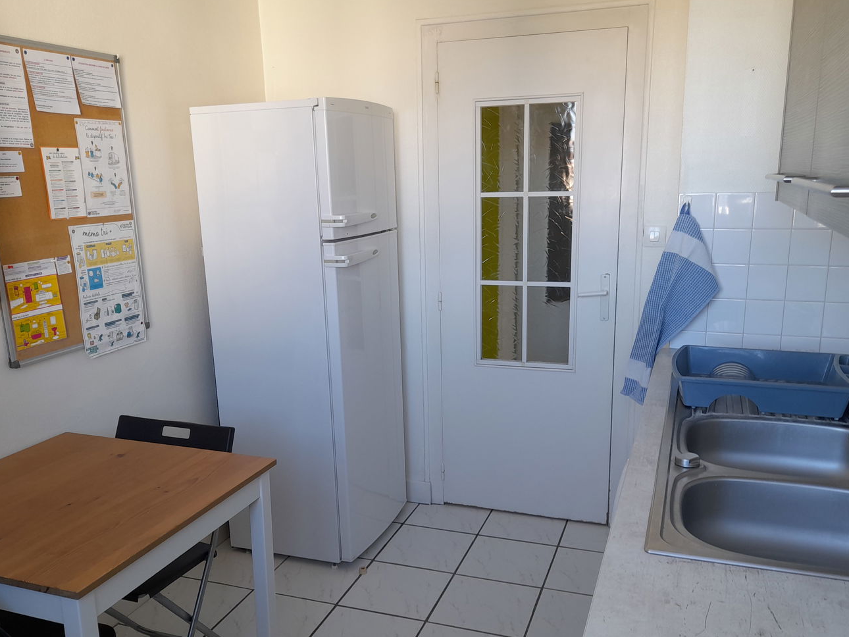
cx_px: 419
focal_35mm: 31
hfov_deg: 58.3
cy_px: 354
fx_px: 760
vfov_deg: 45.4
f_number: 2
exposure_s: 1/60
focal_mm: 4.6
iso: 50
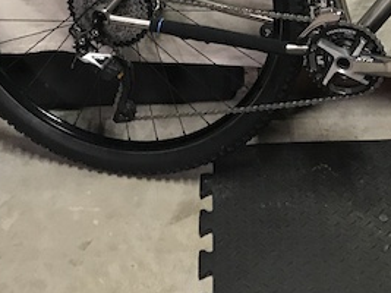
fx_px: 948
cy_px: -50
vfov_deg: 16.9
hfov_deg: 22.7
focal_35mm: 84
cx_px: 353
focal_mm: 3.99
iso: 64
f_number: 1.8
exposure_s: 1/15
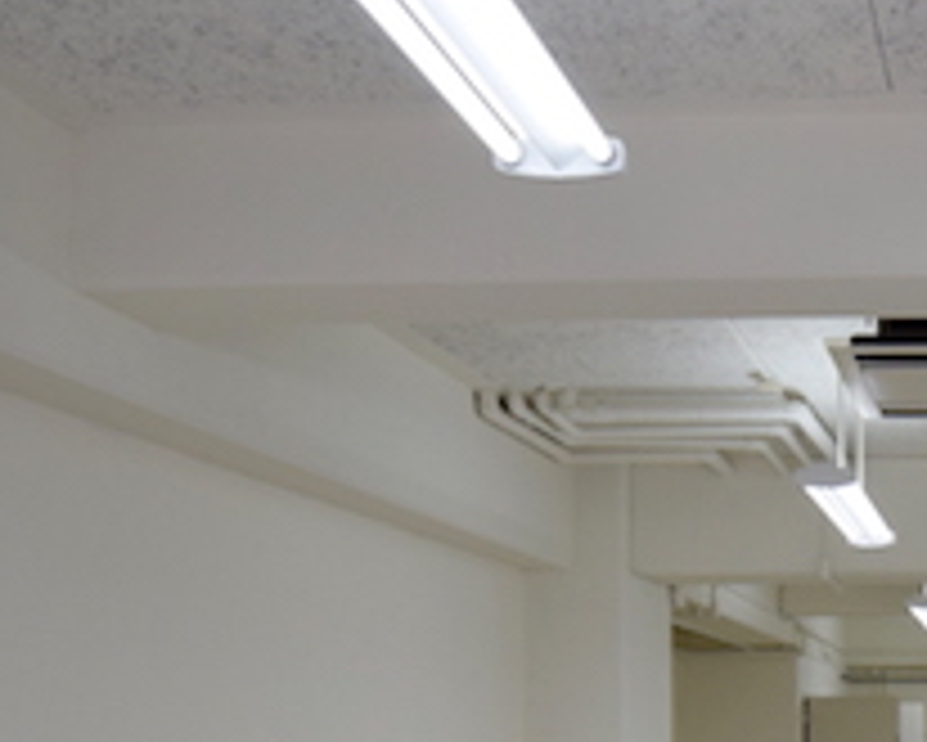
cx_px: 1035
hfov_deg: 36.0
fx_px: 1180
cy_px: 771
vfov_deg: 31.8
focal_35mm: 43
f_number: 5.6
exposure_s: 1/125
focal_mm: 10
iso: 640
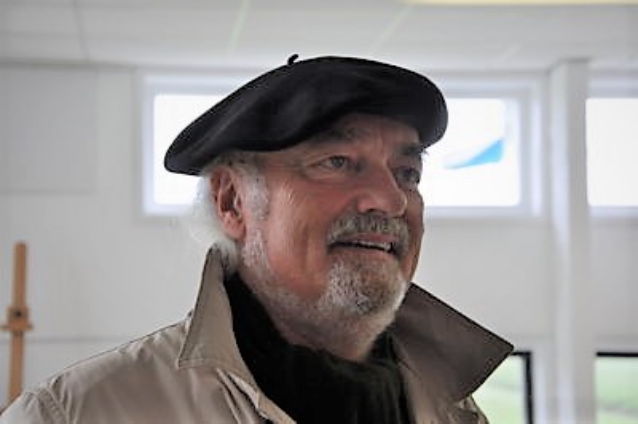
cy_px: 212
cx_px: 319
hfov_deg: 23.4
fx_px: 1541
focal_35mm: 87
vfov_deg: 15.7
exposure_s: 1/125
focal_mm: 58
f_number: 5.6
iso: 250
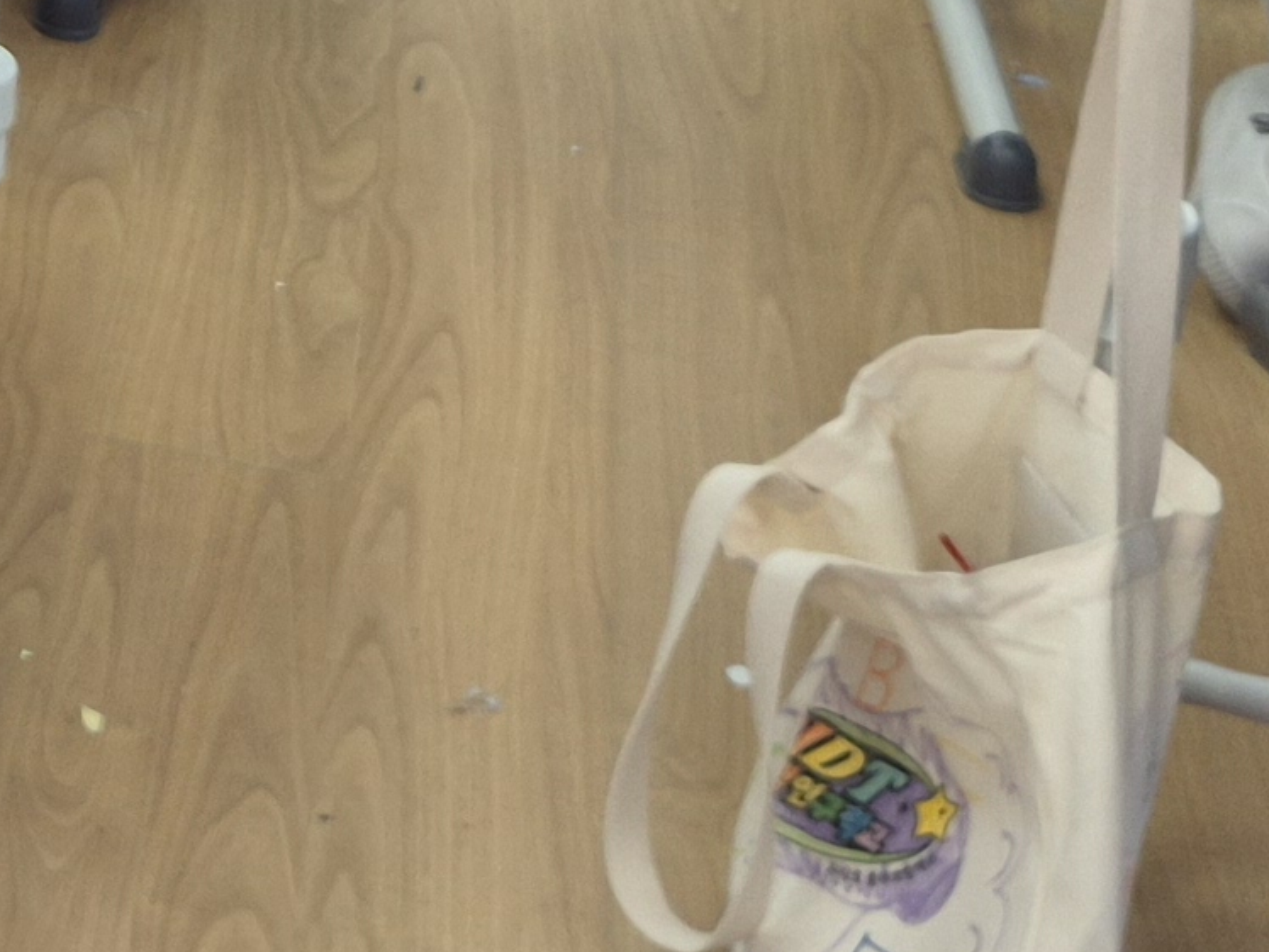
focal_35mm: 123
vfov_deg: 10.4
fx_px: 4509
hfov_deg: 14.5
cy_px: -1315
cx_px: -841
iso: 32
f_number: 1.8
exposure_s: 1/120
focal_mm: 5.4
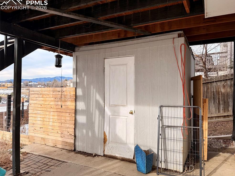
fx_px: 170
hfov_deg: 69.4
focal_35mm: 25
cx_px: 122
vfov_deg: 54.8
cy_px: 88
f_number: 1.78
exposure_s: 1/1522
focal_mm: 6.76
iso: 80
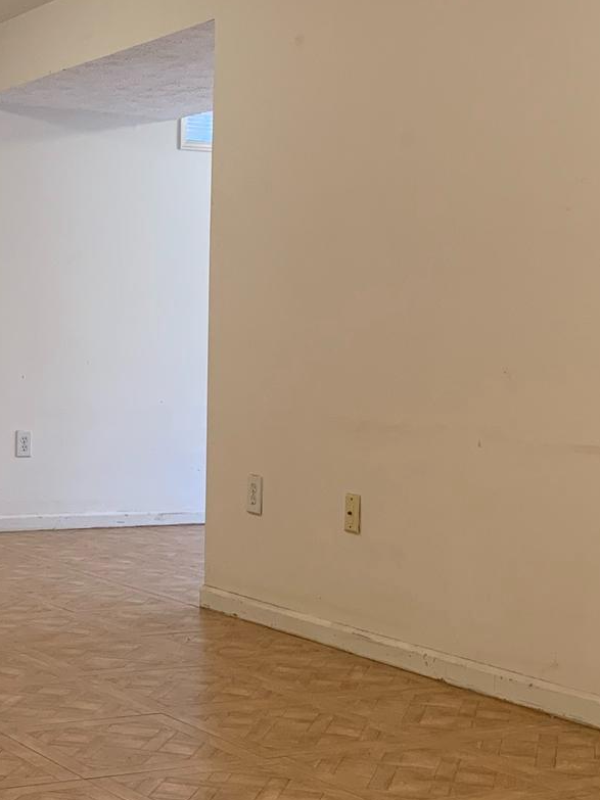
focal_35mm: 68
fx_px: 1572
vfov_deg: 28.6
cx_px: 59
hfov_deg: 21.1
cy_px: 365
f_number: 1.8
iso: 80
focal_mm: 4.25
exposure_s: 1/60
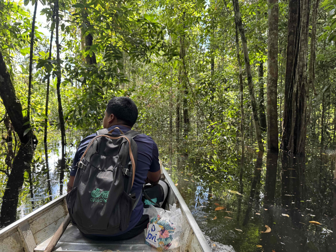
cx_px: 168
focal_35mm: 24
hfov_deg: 71.6
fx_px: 233
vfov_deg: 56.8
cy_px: 126
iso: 64
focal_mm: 6.76
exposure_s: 1/137
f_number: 1.78
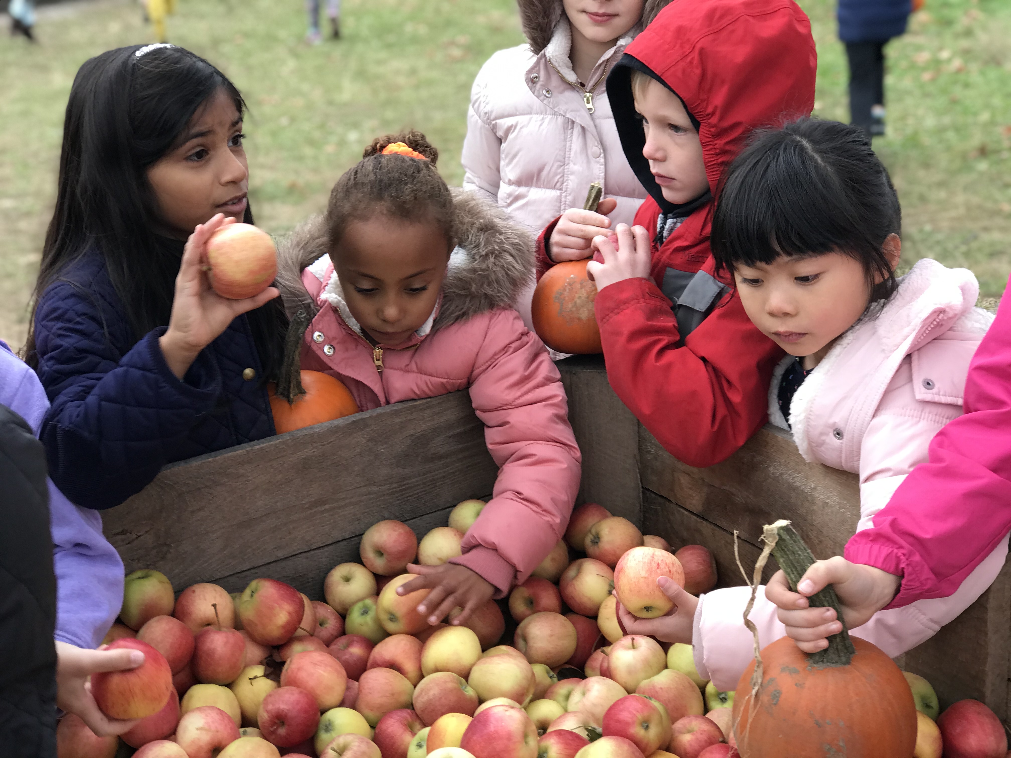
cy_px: 379
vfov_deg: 25.7
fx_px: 1665
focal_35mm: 57
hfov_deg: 33.8
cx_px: 506
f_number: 2.8
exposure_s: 1/93
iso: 40
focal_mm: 6.6
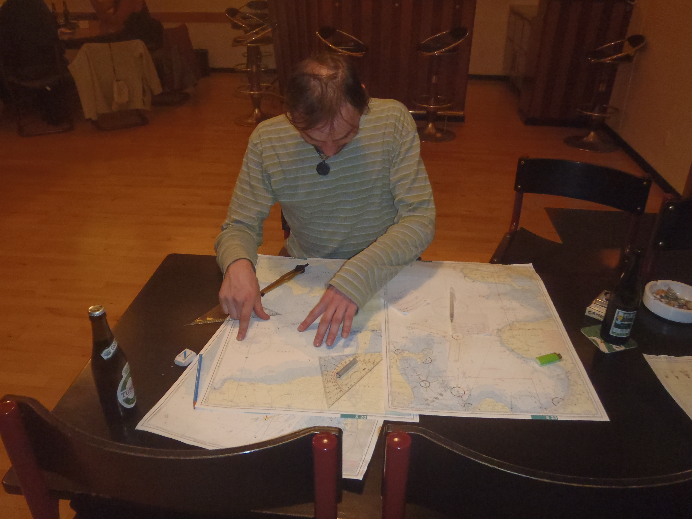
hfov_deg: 63.4
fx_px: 560
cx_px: 346
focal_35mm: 28
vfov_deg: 49.7
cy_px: 260
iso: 400
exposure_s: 1/30
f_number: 3.5
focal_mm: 5
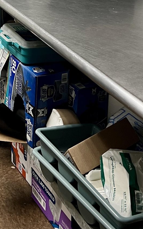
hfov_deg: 17.3
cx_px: 42
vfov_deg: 24.2
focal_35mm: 75
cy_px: -67
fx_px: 468
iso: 100
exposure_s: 1/60
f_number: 1.5
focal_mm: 5.7
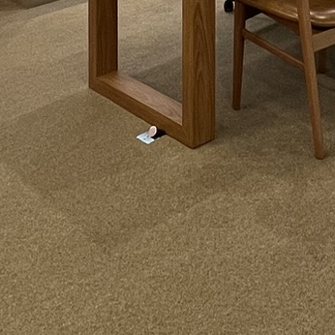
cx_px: 315
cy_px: -256
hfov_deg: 24.5
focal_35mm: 68
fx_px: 745
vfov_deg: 19.5
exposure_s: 1/120
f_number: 1.8
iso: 160
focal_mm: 1.57
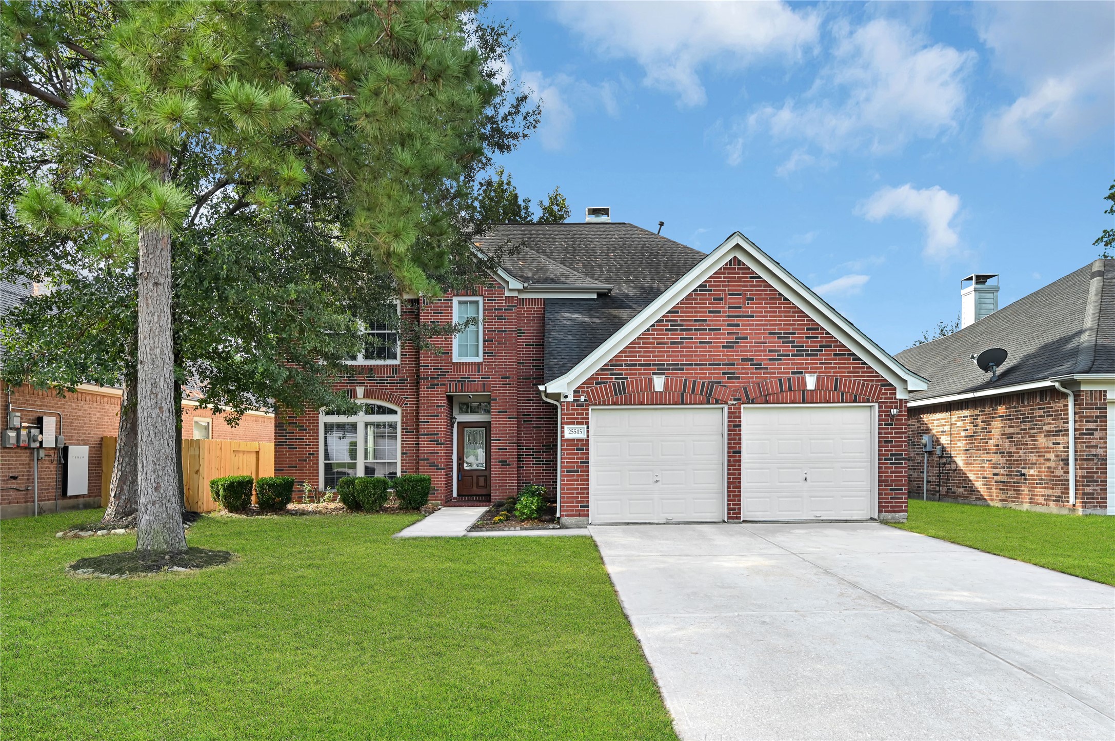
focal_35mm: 24
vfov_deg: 53.1
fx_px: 743
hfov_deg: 73.8
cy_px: 370
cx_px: 558
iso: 500
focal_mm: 24
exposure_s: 1/80
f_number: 13
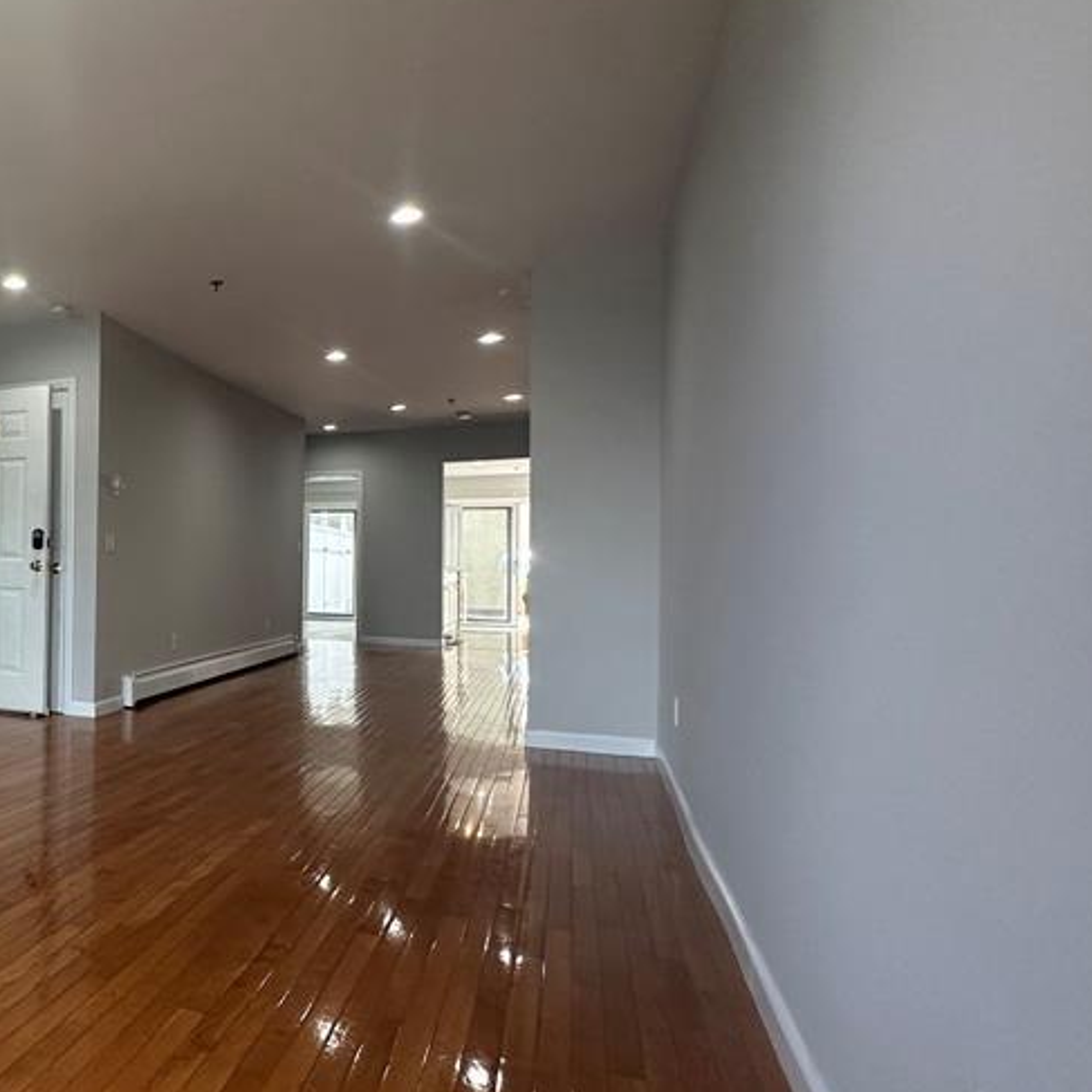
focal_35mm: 26
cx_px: 11
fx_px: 928
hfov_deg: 50.0
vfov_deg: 60.9
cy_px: 543
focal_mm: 2.22
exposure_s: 1/120
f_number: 2.2
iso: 200
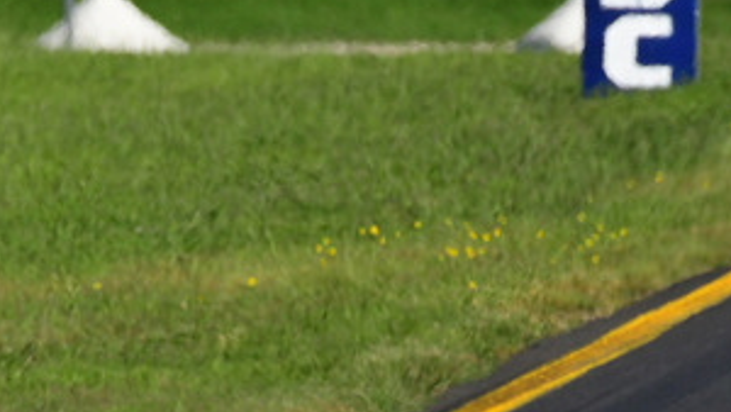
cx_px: 297
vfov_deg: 0.7
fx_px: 34088
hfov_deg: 1.2
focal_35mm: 1758
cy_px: 639
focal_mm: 420
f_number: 13
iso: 400
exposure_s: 1/640
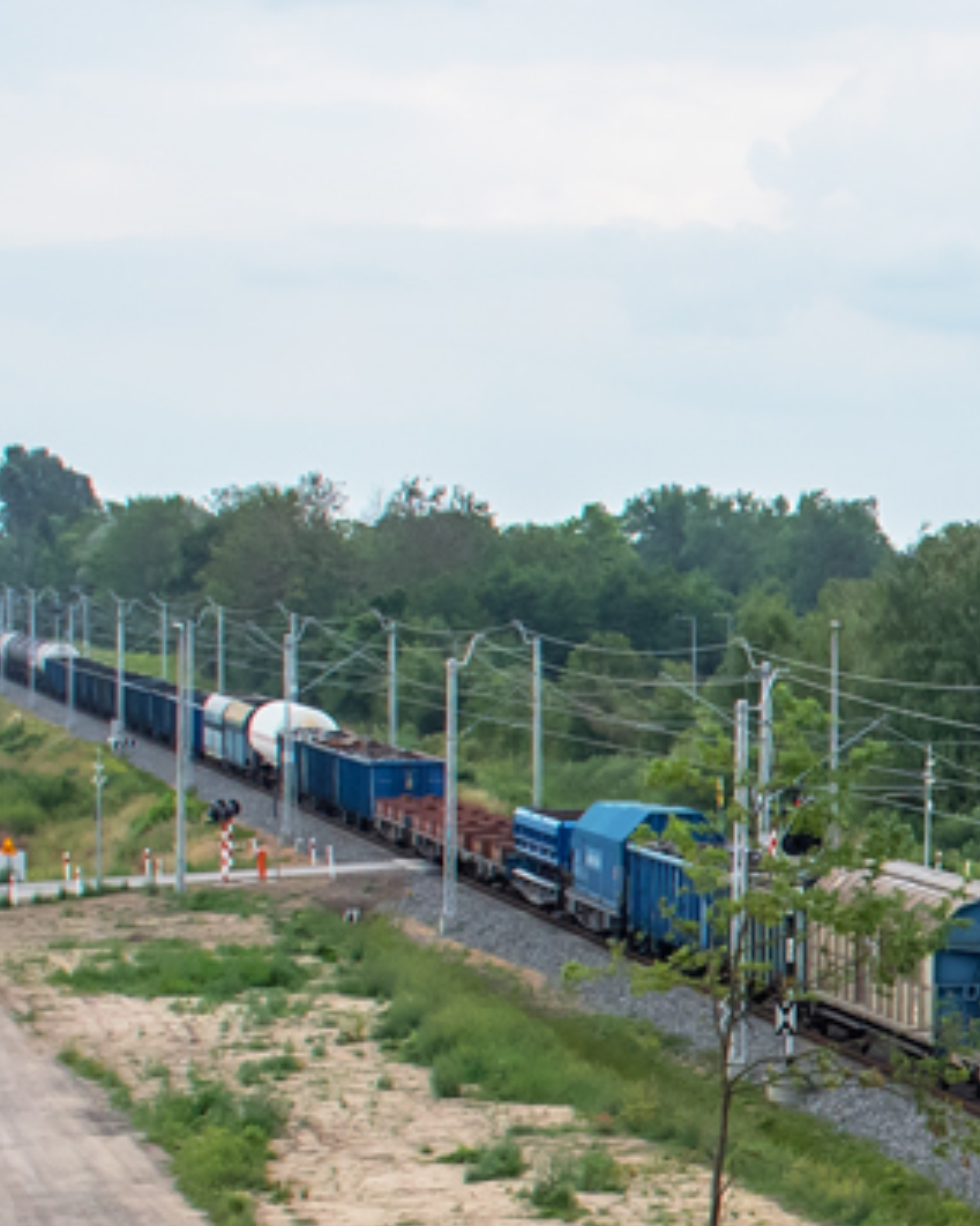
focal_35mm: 124
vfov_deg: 15.3
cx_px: 1534
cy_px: 1195
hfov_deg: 11.8
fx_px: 4498
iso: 400
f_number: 8
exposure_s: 1/400
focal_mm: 26
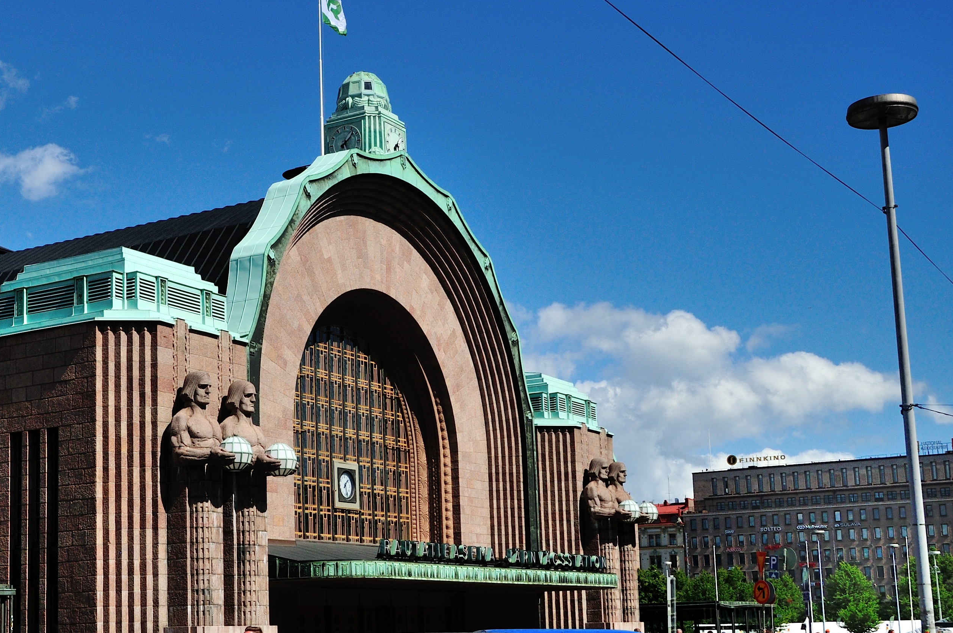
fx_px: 1481
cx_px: 300
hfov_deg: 35.3
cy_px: 358
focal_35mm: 56
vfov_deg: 24.1
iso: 200
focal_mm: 22
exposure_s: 1/1250
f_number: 8
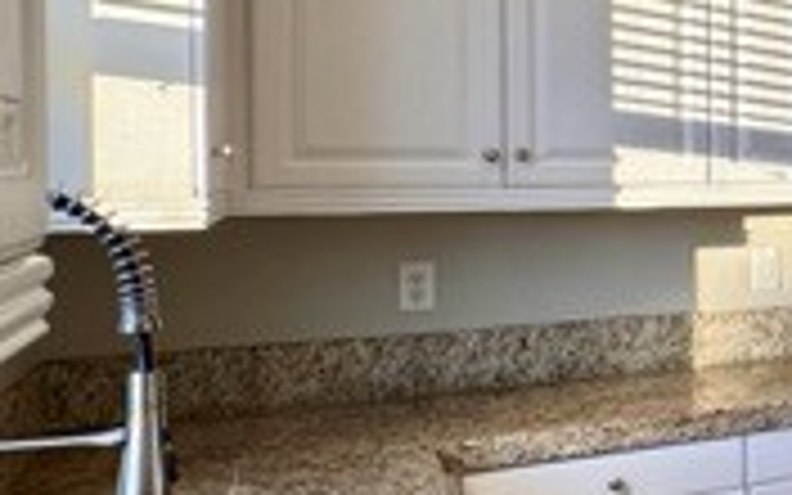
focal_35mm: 54
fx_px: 1166
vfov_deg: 23.9
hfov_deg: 26.8
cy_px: 180
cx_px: 1188
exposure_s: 1/120
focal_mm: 2.22
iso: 80
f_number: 2.2
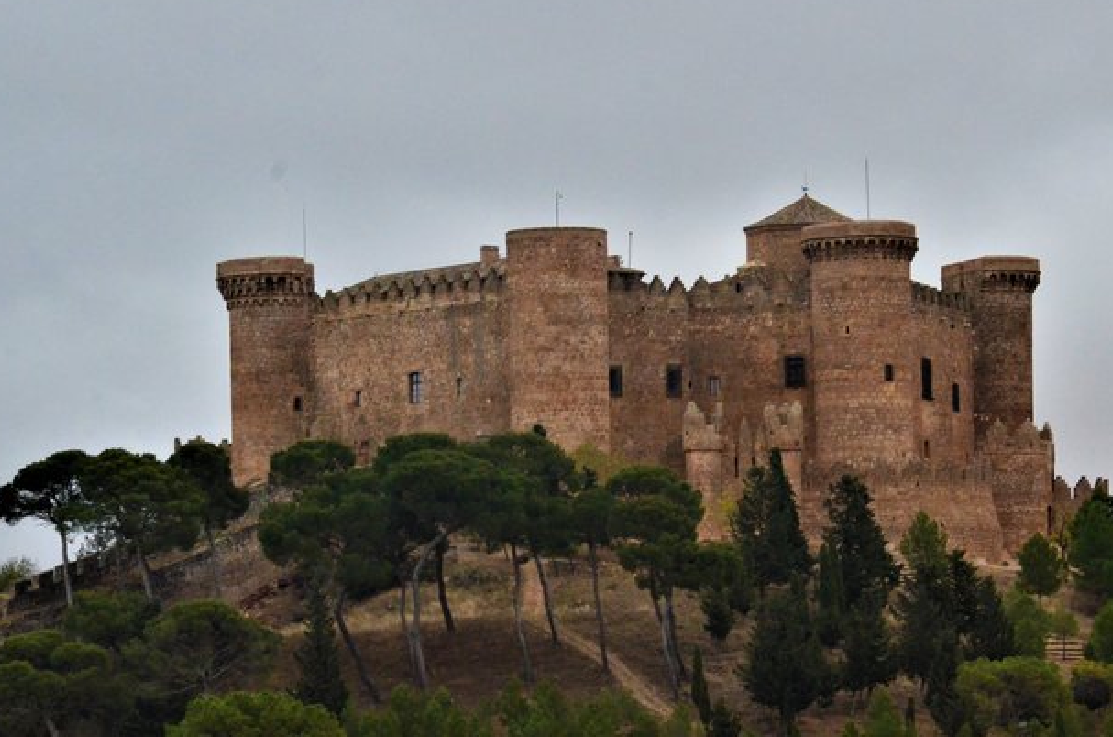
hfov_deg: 9.9
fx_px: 6407
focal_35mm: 208
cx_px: 684
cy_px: 372
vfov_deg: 6.6
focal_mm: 105
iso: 3200
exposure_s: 1/500
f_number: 11
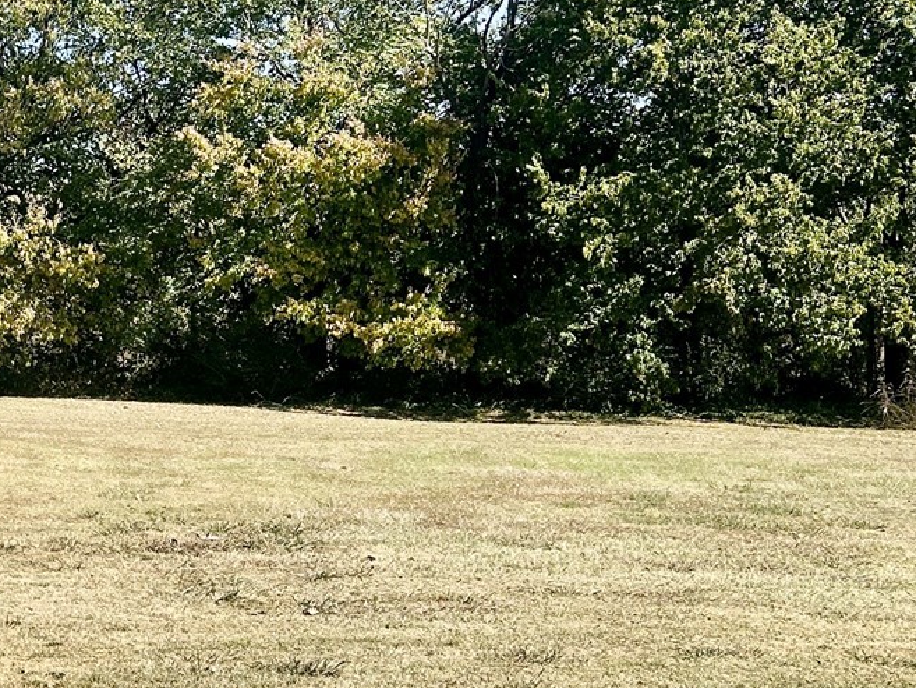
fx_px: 2011
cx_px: -241
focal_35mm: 76
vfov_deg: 19.4
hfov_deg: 23.1
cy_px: 347
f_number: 1.5
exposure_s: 1/2841
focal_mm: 5.7
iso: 50
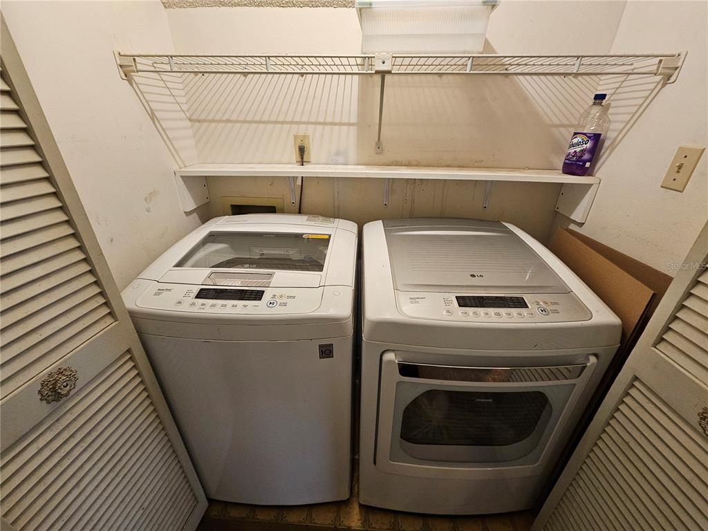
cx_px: 354
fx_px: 266
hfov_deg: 106.2
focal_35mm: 13
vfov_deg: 89.9
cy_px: 266
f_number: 2.2
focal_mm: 2.2
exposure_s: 1/30
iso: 320
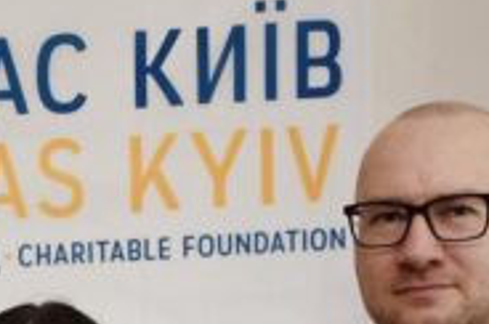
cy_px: 602
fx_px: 3322
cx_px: -255
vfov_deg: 5.5
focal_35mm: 245
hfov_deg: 8.2
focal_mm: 32
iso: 800
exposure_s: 1/200
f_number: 4
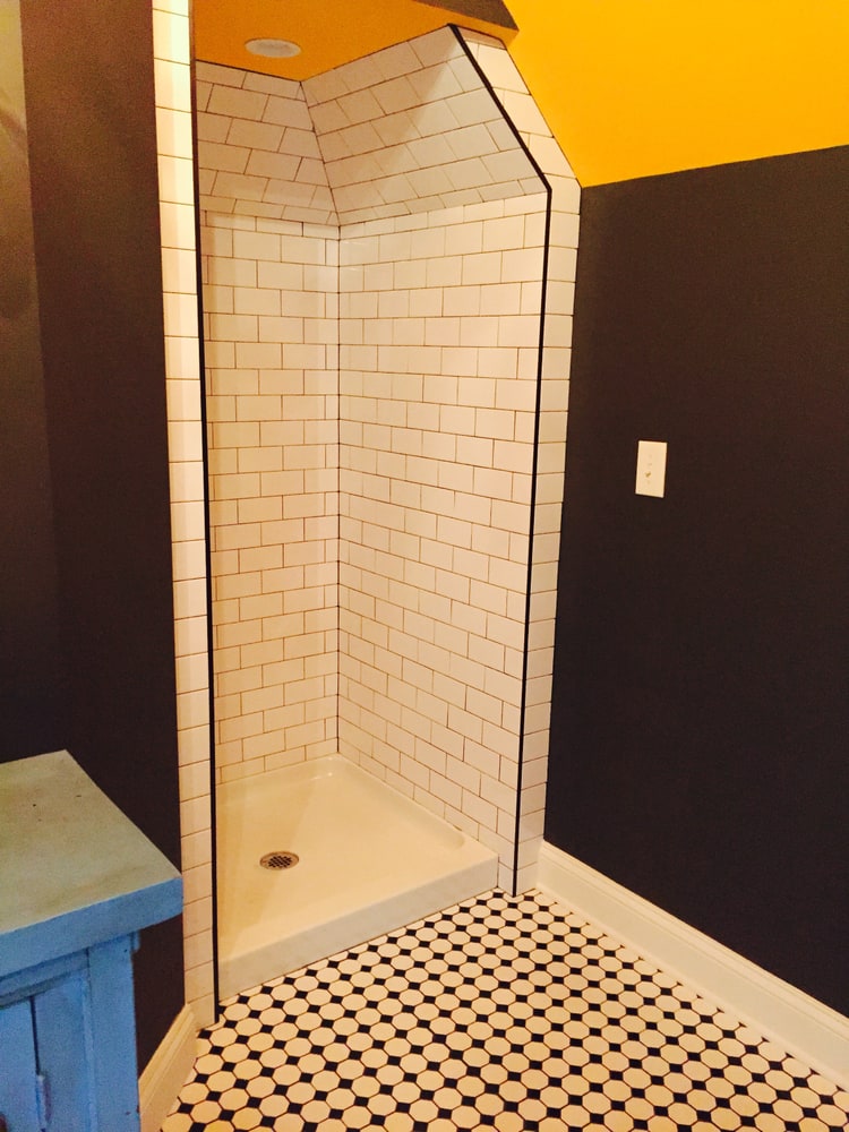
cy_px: 566
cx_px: 424
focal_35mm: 29
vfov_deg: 61.7
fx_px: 948
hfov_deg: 48.2
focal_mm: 4.15
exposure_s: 1/15
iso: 400
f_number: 2.2
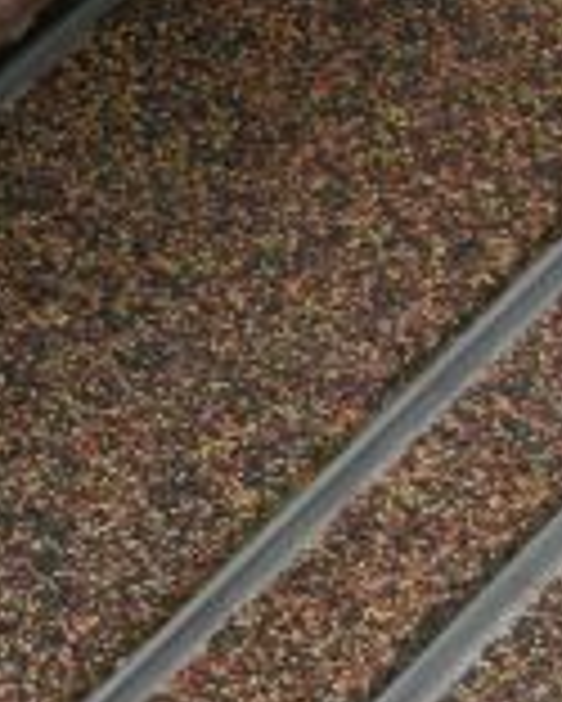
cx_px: -710
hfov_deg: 3.5
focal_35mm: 438
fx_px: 9098
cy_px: 315
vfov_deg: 4.4
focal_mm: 24.5
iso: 64
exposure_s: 1/152
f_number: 5.1
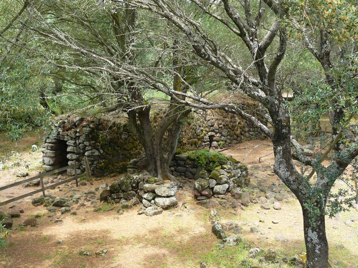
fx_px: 548
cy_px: 134
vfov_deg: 27.5
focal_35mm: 53
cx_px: 179
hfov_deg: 36.2
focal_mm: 11.3
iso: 100
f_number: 3.2
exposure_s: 1/60
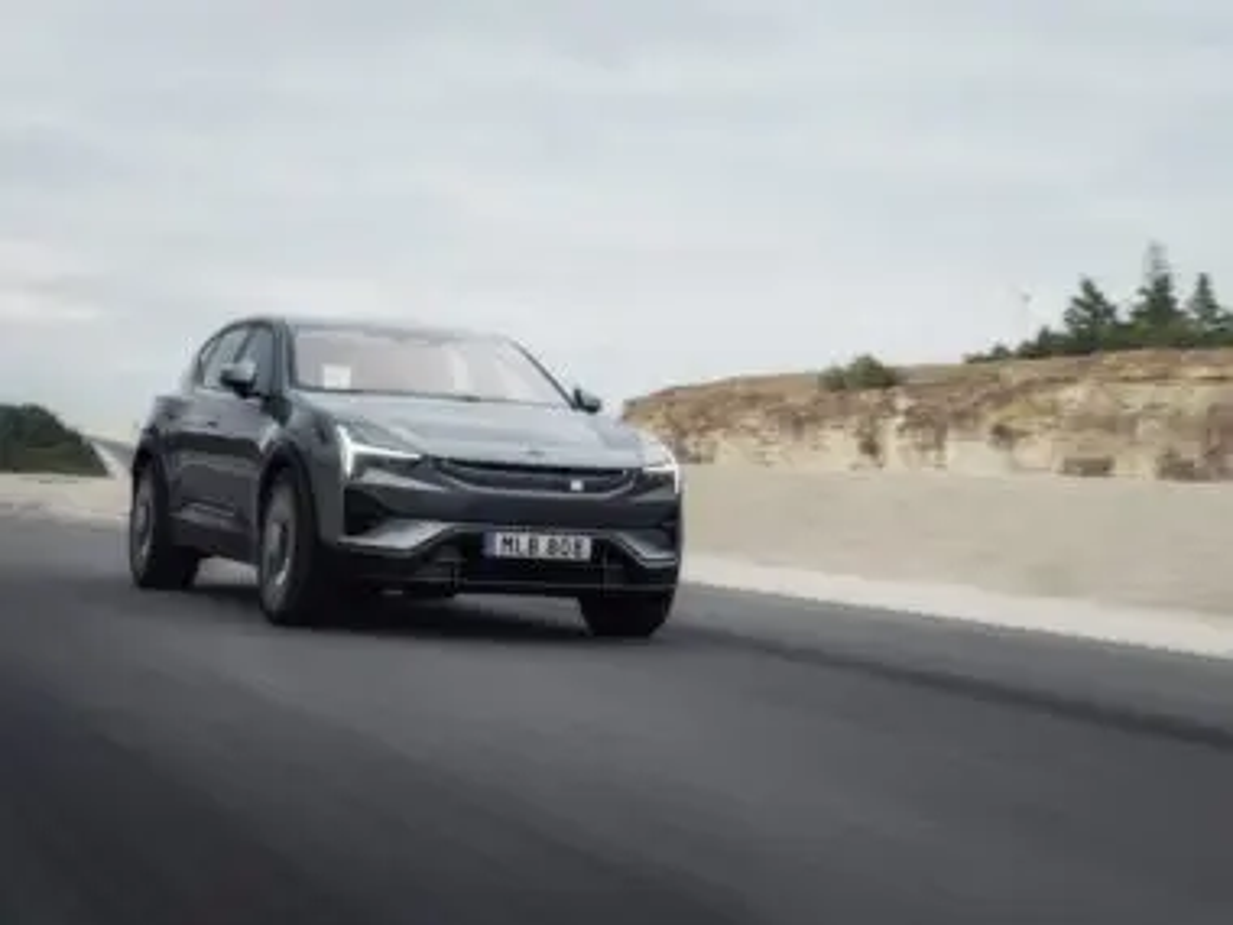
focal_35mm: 68
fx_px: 2422
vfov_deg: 21.6
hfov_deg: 28.6
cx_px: 616
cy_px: 462
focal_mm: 86.5
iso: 200
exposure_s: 1/25
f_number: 9
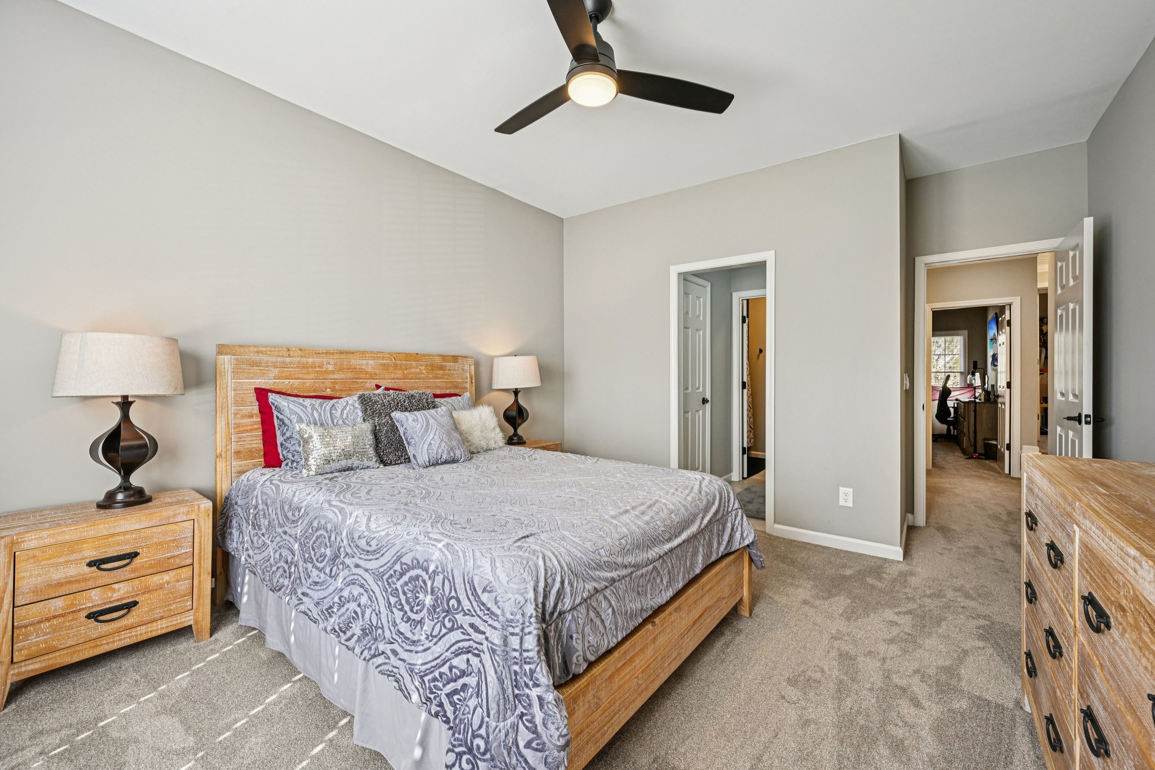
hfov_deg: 104.3
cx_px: 578
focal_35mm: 14
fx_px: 449
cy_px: 385
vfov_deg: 81.2
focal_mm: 14
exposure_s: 1/15
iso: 140
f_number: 8
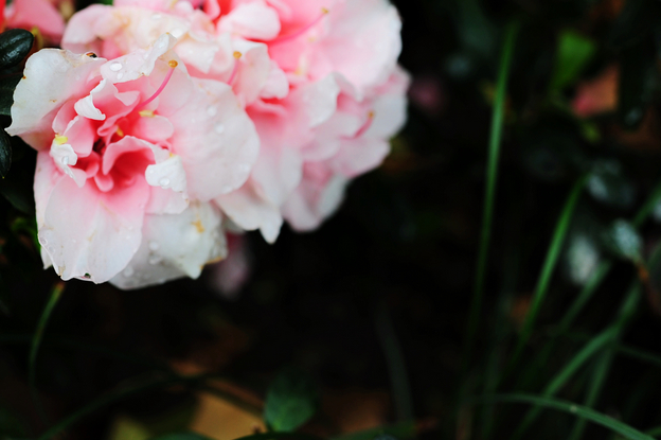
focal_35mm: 46
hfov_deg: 42.6
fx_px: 844
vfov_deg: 29.0
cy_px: 154
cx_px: 275
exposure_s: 1/320
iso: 400
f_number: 4
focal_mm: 35
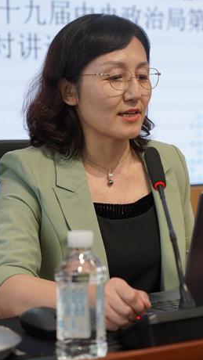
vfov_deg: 20.9
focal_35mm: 102
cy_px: 181
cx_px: 171
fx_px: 975
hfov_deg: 11.8
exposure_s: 1/160
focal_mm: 64
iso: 320
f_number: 4
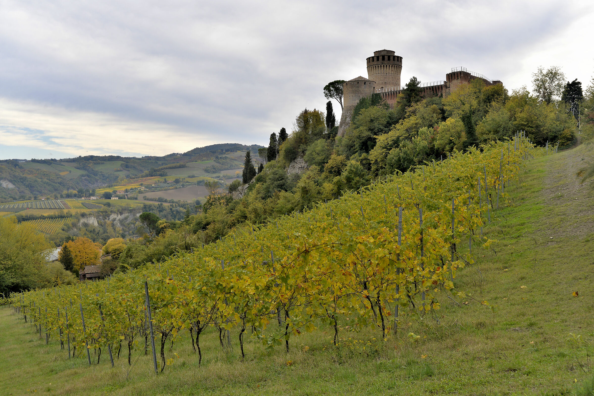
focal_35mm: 38
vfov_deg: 35.1
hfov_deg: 50.7
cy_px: 198
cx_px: 297
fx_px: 627
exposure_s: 1/250
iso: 200
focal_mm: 38
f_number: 9
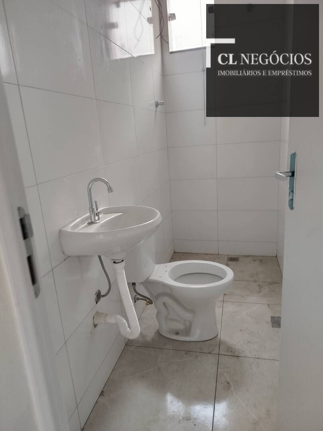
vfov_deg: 71.6
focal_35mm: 24
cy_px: 216
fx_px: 299
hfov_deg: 56.8
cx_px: 162
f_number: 1.7
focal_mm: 5.31
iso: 80
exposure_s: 1/40
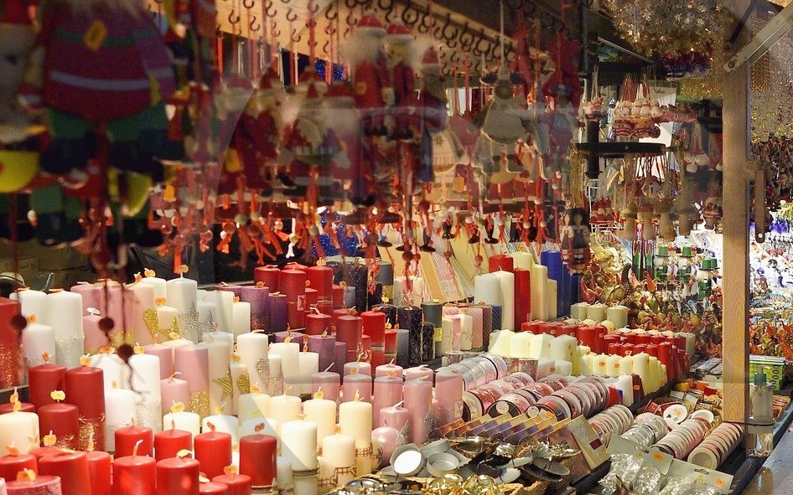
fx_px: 1080
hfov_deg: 39.9
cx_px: 522
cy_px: 247
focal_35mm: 50
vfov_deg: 25.8
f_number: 7.1
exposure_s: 1/200
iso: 1600
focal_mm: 29
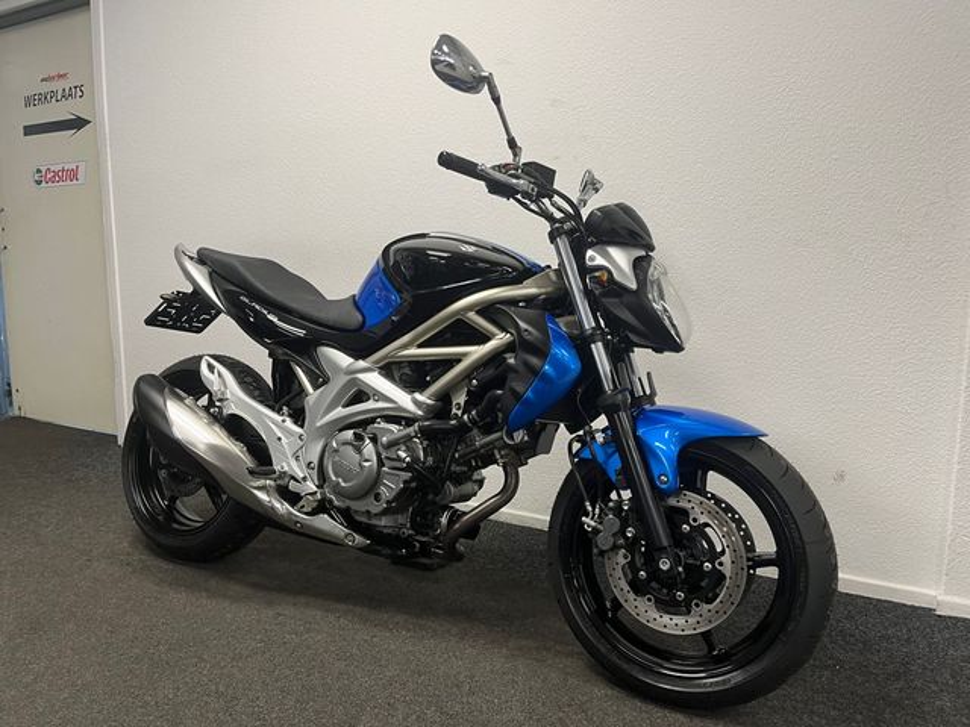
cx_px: 485
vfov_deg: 53.1
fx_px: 729
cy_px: 364
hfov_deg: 67.3
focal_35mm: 26
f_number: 1.6
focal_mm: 5.1
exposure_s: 1/50
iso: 64
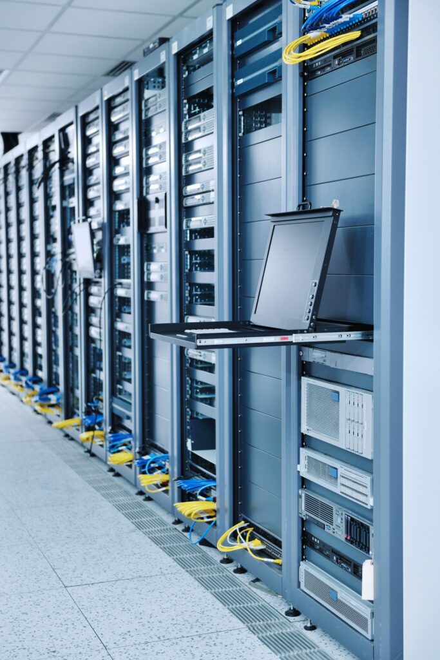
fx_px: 1008
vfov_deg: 36.2
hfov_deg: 24.6
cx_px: 220
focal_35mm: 55
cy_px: 330
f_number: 3.5
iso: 50
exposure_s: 1/100
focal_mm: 55
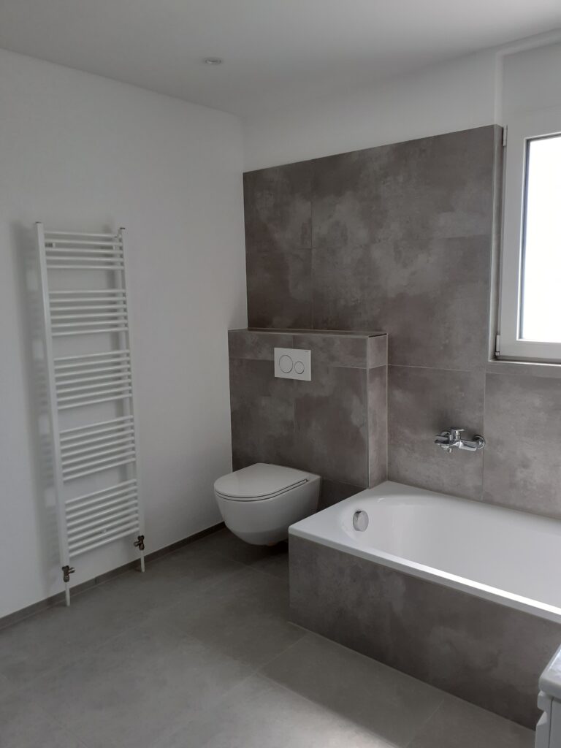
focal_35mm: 27
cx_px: 280
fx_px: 583
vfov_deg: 65.3
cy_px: 374
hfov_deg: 51.4
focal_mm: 3.6
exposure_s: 1/50
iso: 64
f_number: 1.9
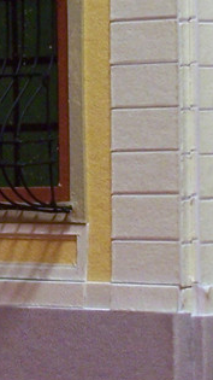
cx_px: 38
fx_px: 2673
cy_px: 29
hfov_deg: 4.6
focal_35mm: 266
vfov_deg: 8.1
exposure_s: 1/60
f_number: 3.4
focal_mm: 12.3
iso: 140
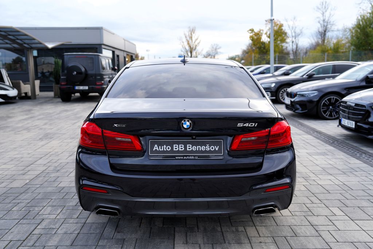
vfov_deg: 39.9
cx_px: 186
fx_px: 342
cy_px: 124
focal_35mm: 33
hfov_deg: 57.2
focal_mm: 33
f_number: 3.2
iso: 100
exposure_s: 1/50
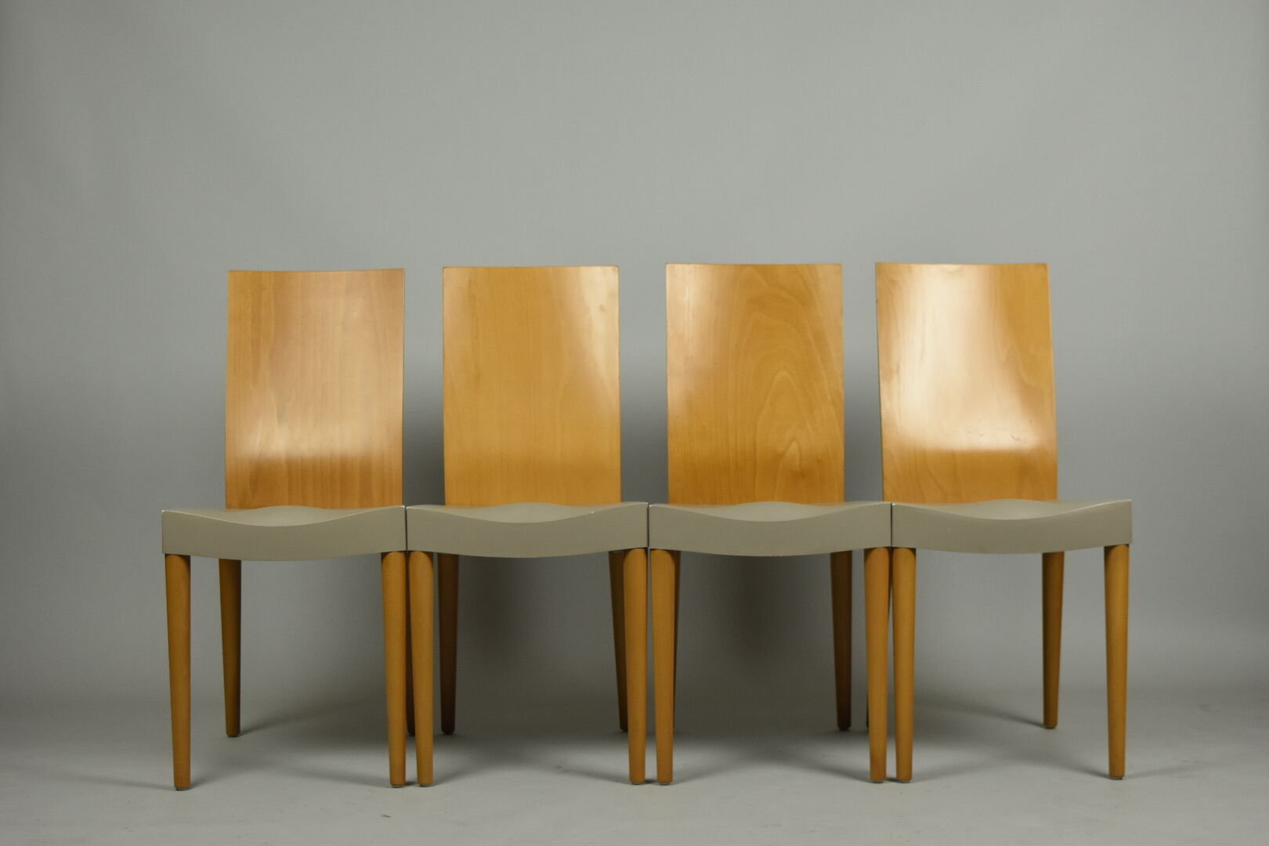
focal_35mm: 60
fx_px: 2115
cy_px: 423
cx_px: 634
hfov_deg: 33.4
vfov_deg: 22.6
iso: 1250
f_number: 5
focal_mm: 40
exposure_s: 1/200
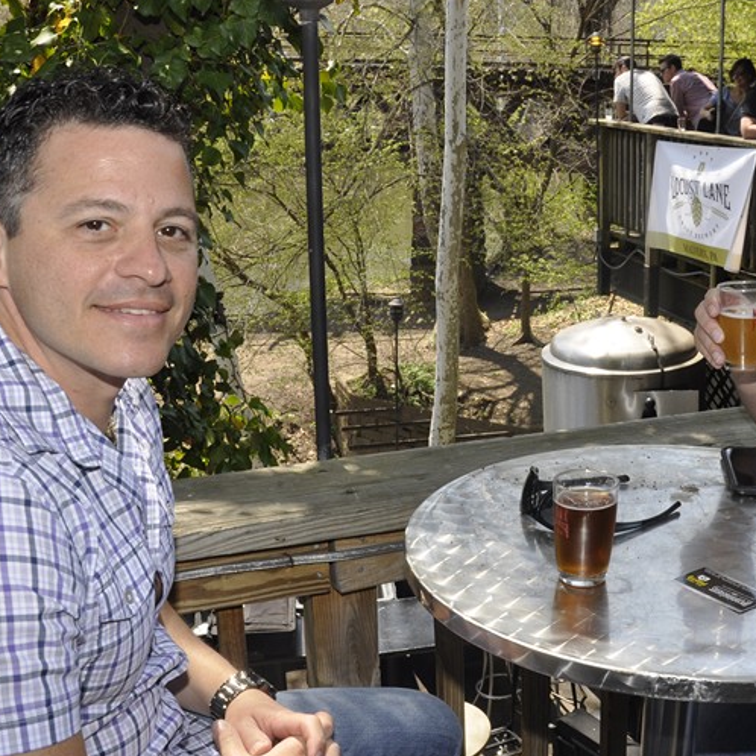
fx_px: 1137
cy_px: 370
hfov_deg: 36.2
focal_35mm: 46
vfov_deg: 36.8
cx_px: 542
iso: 400
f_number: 11
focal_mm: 18
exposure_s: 1/200
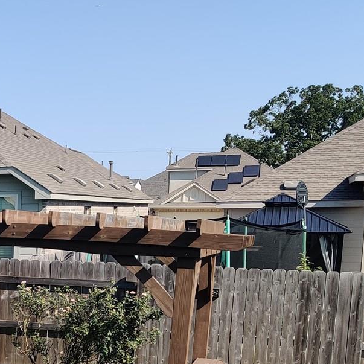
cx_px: -144
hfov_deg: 19.3
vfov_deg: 20.8
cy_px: 354
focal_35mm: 81
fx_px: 964
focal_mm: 4.75
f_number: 1.65
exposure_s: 1/1495
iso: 125
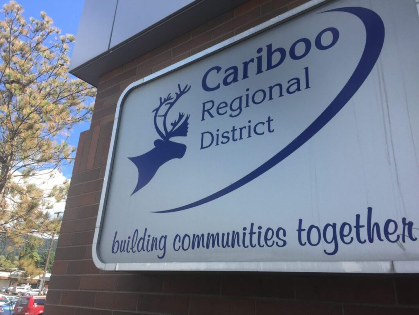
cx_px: 210
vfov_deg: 48.2
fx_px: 351
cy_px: 158
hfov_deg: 61.7
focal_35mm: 29
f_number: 2.2
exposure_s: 1/706
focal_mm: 4.15
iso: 32
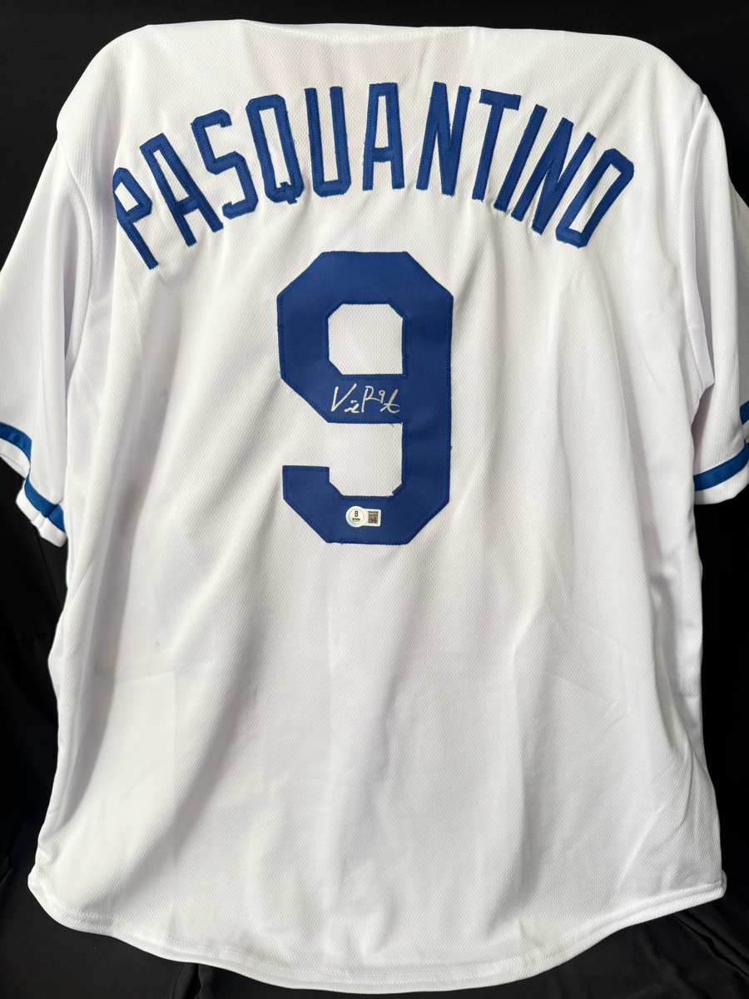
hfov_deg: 56.8
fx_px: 692
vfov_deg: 71.6
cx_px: 374
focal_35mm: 24
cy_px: 500
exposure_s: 1/121
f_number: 1.78
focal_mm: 6.76
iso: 200
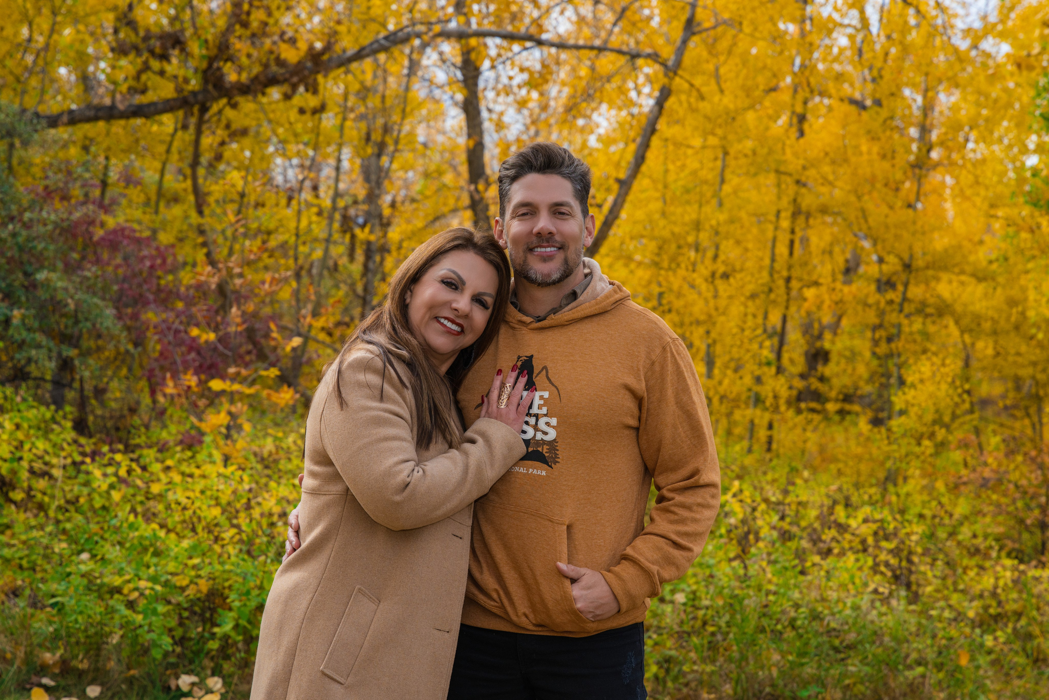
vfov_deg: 20.4
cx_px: 524
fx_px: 1944
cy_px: 350
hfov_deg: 30.2
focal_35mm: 67
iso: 320
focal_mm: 66.7
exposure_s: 1/640
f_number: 5.6
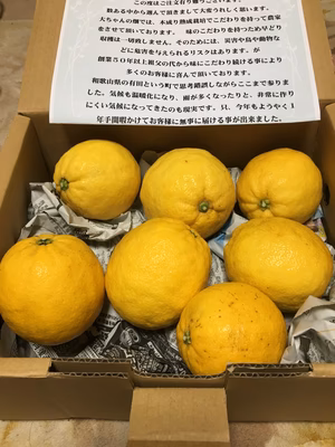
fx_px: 374
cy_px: 224
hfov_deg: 48.2
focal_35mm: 29
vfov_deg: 61.7
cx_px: 168
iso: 32
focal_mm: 4.15
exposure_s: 1/30
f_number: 2.2
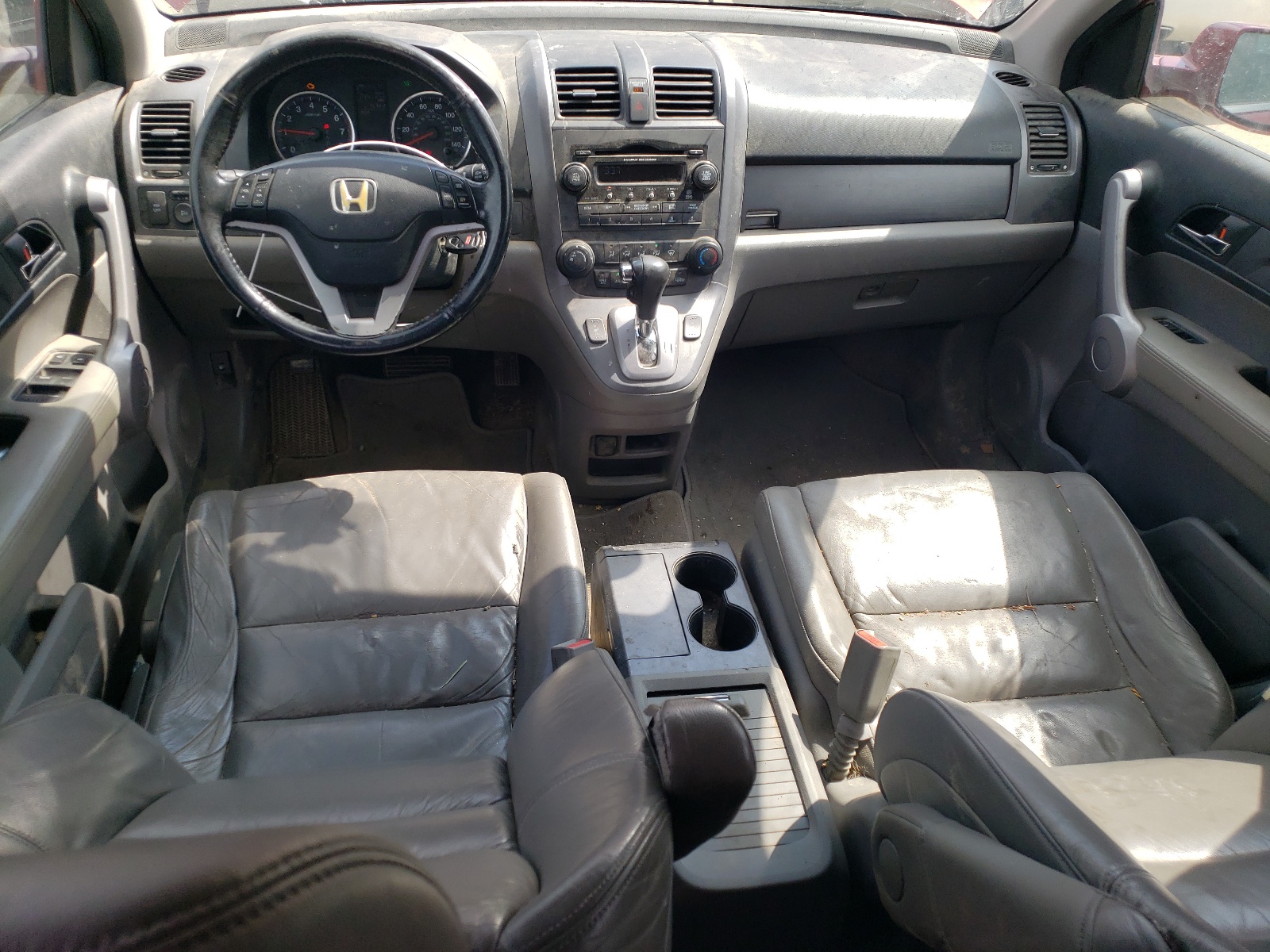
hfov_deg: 67.3
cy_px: 476
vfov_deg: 53.1
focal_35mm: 26
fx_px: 954
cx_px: 635
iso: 50
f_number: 1.5
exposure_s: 1/714
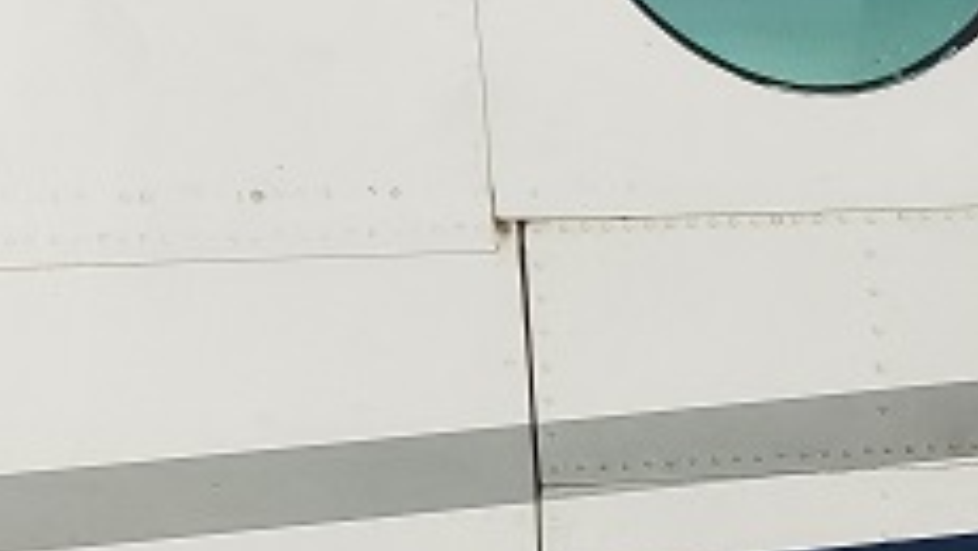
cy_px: 420
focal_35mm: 98
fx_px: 2542
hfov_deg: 19.2
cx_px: -478
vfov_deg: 12.3
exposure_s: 1/120
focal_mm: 4.3
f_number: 2.4
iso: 200
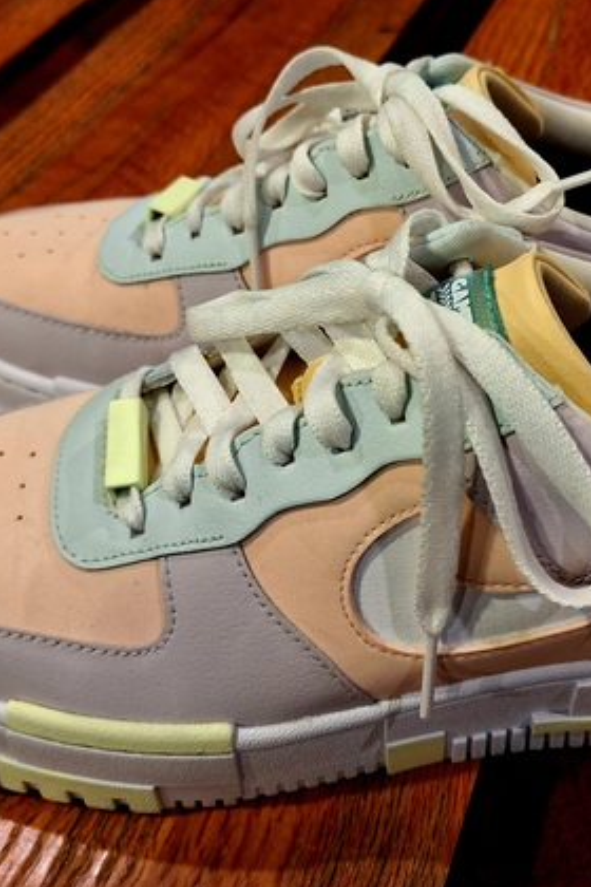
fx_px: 813
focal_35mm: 33
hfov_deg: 39.4
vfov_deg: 57.2
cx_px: 401
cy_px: 445
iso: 160
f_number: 1.8
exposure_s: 1/50
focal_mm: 5.54
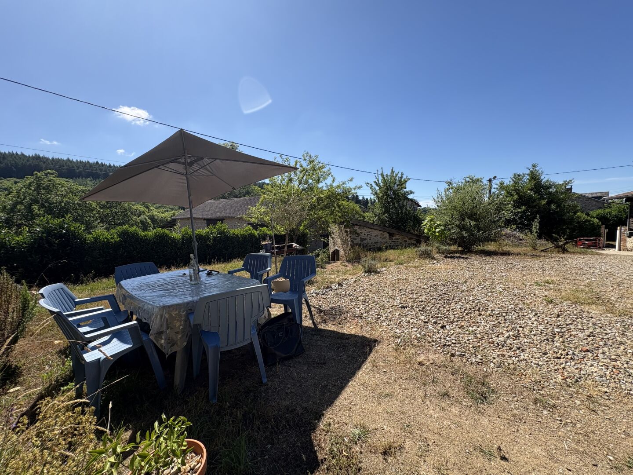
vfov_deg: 85.7
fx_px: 256
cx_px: 316
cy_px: 238
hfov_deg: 102.1
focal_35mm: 14
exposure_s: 1/1256
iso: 40
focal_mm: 2.22
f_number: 2.2
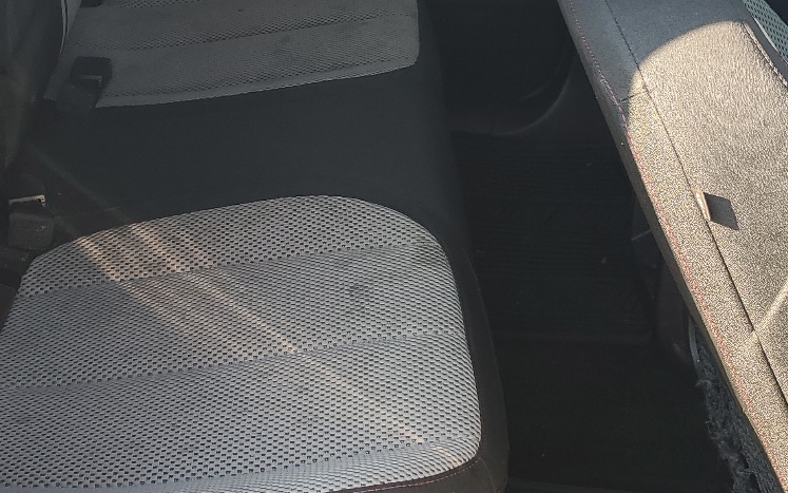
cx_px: 270
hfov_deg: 34.3
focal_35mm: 59
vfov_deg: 21.5
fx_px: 1267
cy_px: 53
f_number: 1.5
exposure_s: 1/250
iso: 50
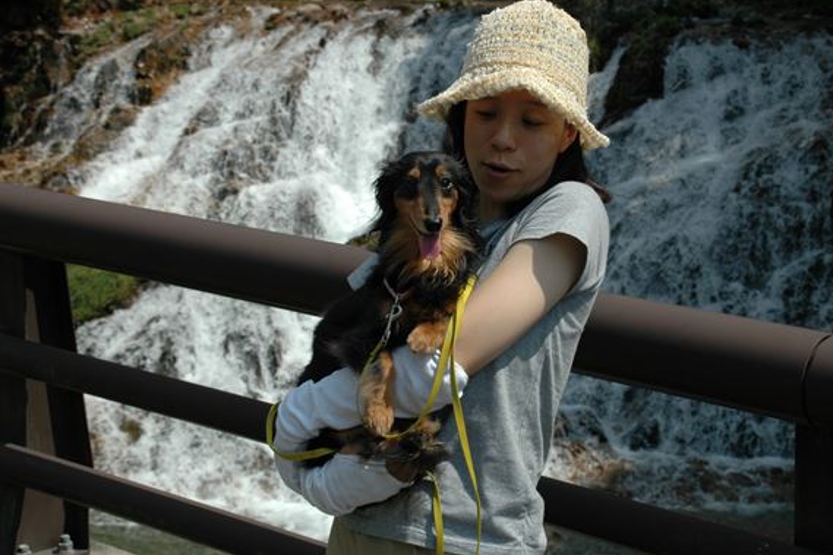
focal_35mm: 81
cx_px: 422
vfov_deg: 16.8
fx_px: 1874
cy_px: 249
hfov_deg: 25.1
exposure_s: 1/400
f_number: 10
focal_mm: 48
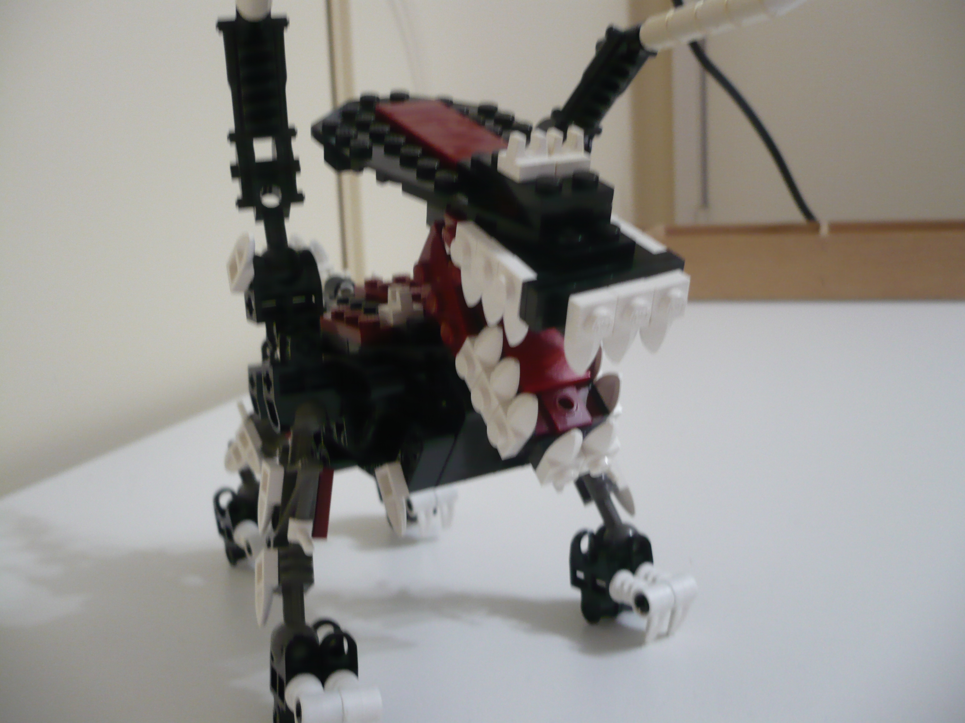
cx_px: 482
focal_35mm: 35
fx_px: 976
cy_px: 362
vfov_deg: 40.7
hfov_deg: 52.6
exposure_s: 1/10
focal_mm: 5.8
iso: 200
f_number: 2.8
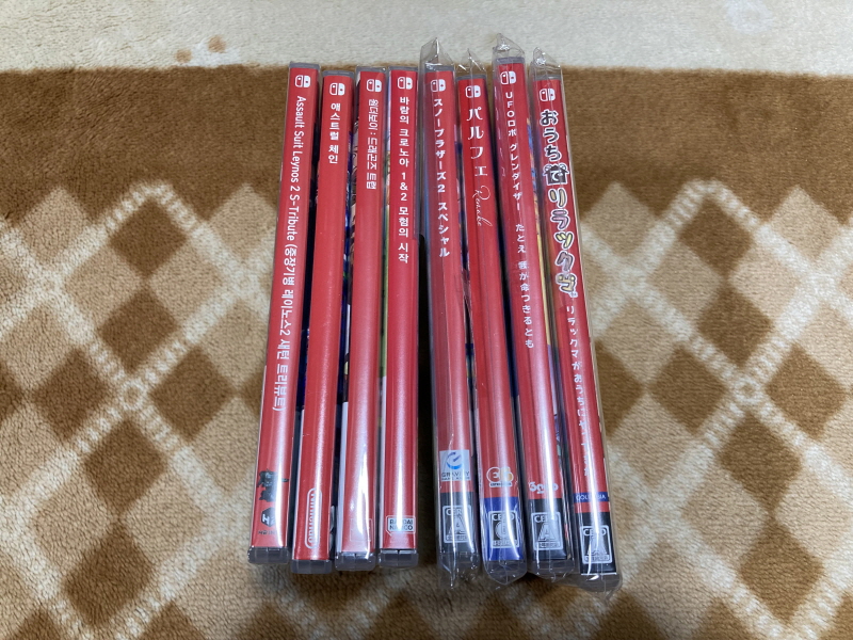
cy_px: 320
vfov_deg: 49.7
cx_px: 426
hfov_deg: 63.4
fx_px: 690
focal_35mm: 28
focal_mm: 3.99
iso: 100
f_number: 1.8
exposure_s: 1/50
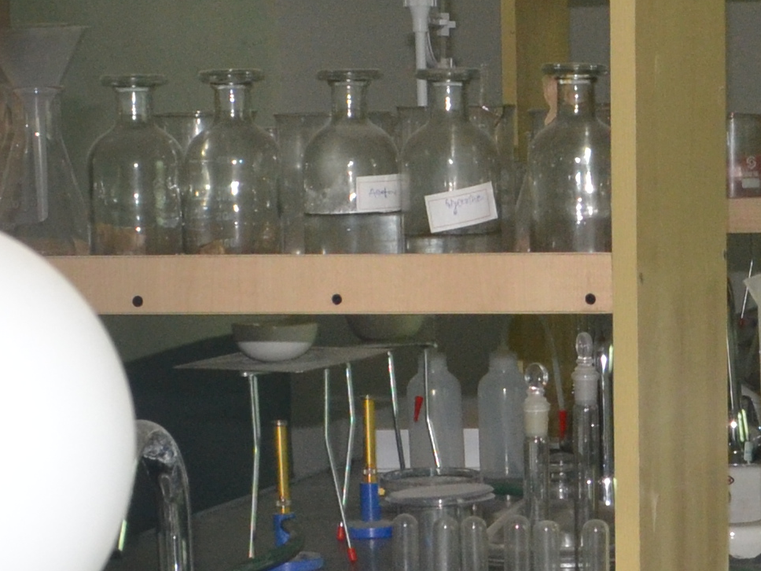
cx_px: 812
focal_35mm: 151
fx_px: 3320
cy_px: 293
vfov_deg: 9.8
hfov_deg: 12.9
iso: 720
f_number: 8
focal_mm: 22
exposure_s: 1/60
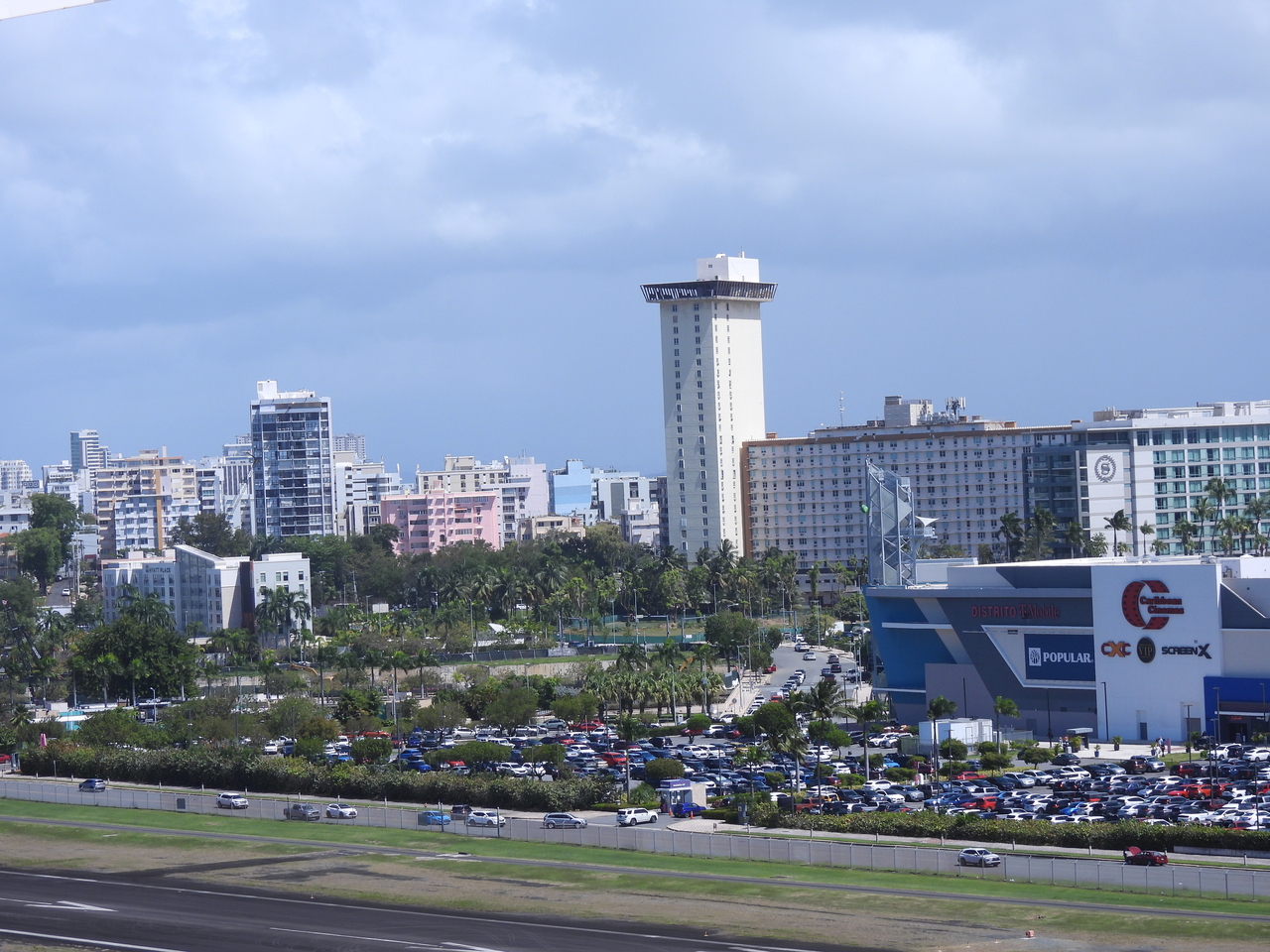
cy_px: 476
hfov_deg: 18.7
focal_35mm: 105
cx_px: 635
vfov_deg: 14.1
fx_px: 3852
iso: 100
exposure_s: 1/1250
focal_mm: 18.7
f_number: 4
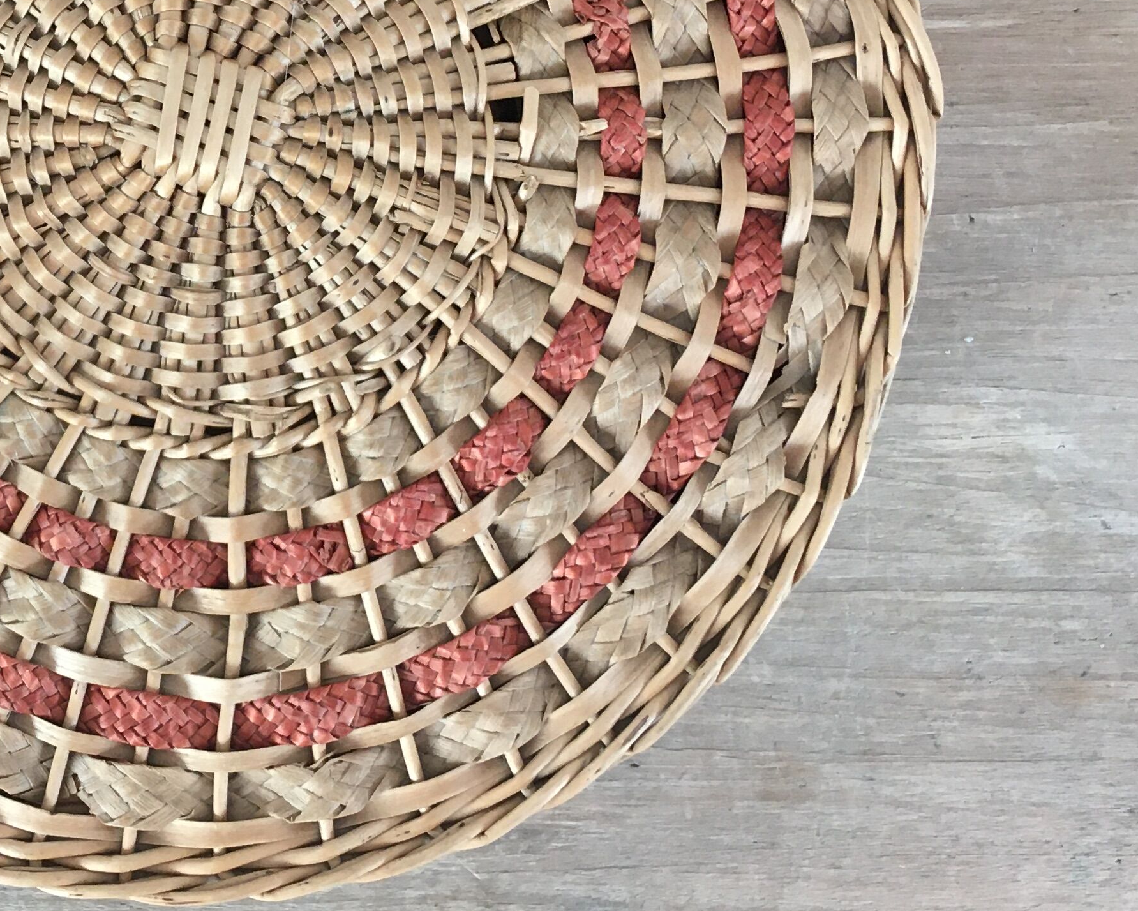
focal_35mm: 64
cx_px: 190
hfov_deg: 28.8
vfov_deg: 23.5
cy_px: 179
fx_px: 2156
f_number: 2.2
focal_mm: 4.15
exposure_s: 1/33
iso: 40
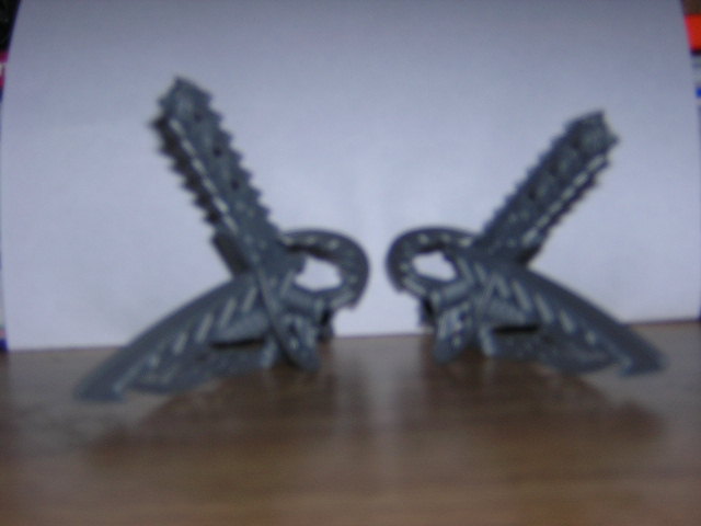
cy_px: 263
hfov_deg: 27.8
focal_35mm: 70
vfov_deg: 21.0
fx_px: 1418
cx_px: 350
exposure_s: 1/60.1
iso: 100
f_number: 3.6
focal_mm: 9.1
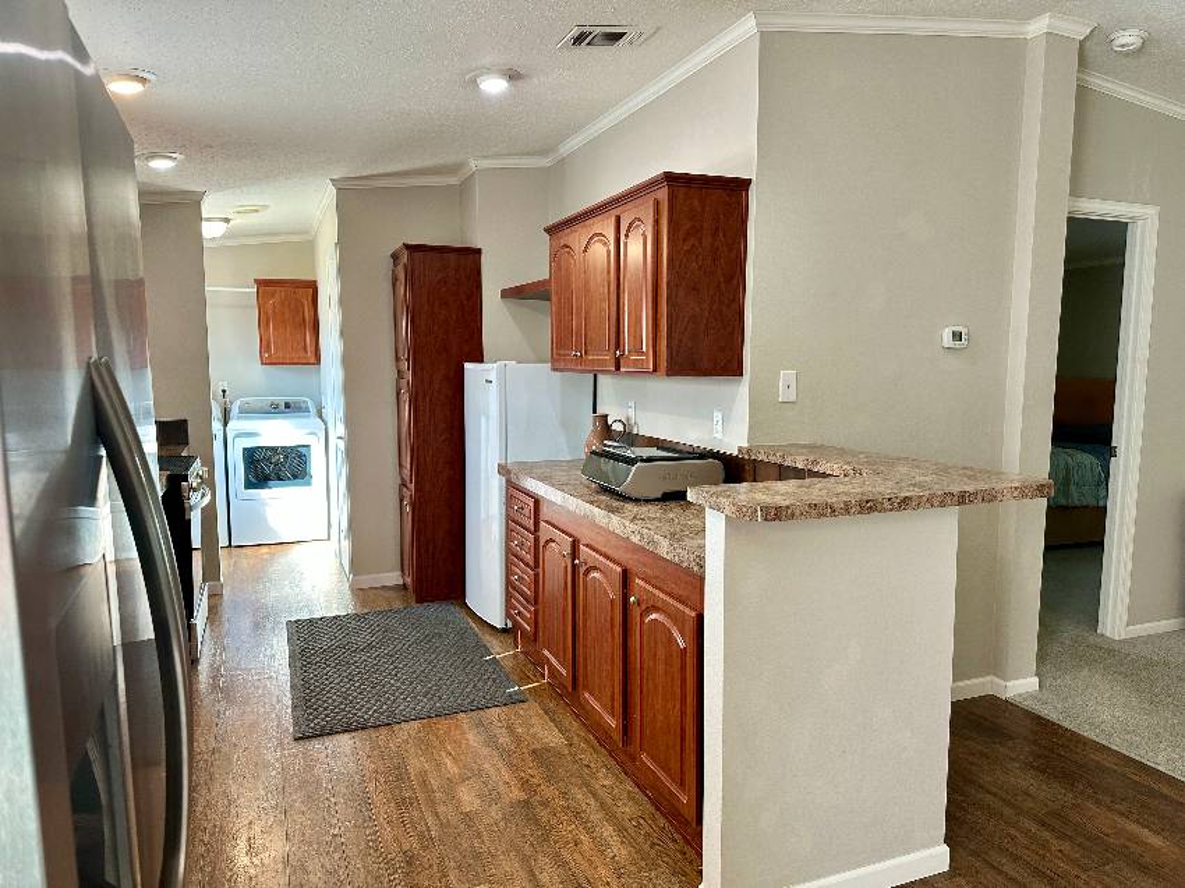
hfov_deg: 71.6
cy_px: 444
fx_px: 821
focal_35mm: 24
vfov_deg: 56.8
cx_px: 592
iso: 160
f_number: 1.78
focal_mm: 6.86
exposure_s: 1/120
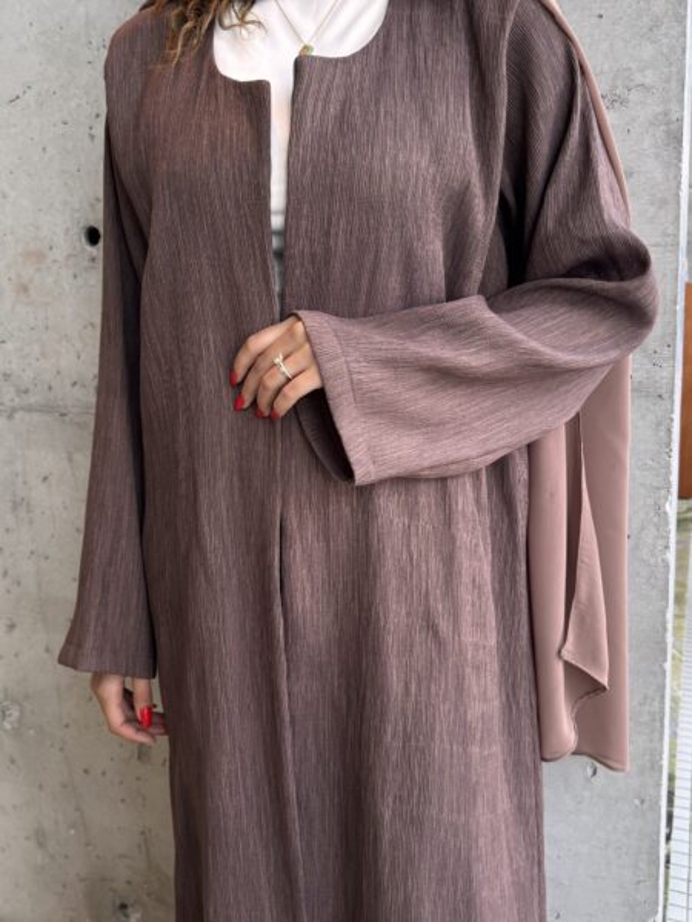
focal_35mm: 24
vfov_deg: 71.6
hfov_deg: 56.8
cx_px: 346
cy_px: 461
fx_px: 640
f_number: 1.78
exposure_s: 1/121
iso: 100
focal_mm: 6.76
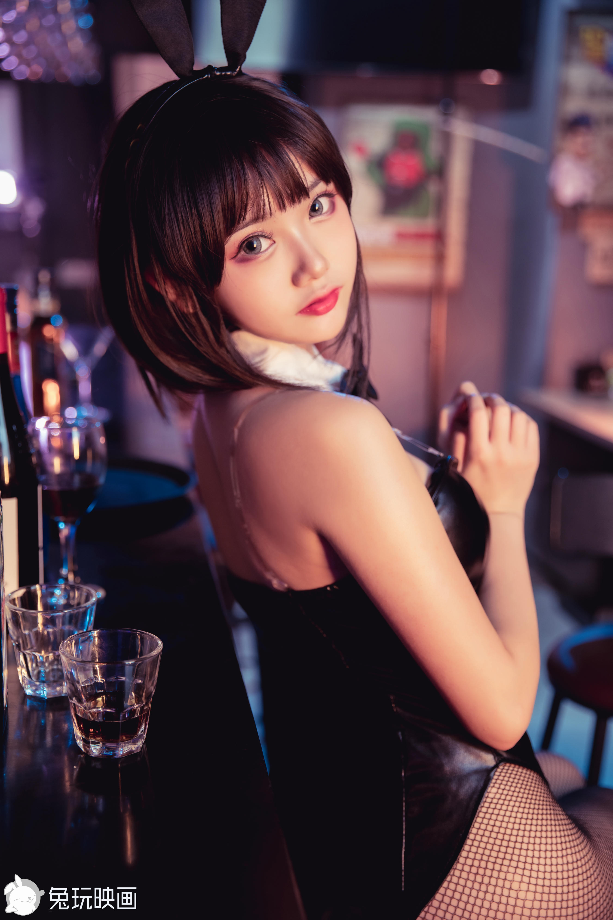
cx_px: 306
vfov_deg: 39.6
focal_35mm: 50
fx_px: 1277
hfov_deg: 27.0
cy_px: 460
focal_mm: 50
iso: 800
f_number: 3.2
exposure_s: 1/80
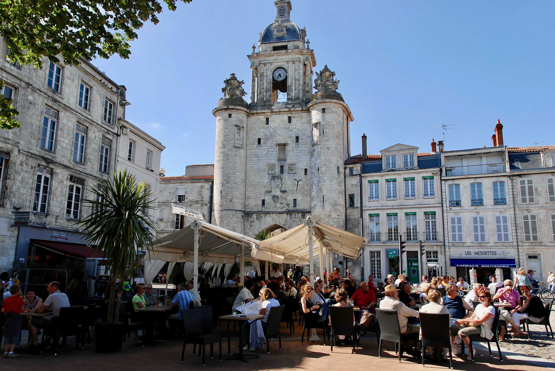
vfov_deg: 48.0
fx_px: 417
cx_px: 278
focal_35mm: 27
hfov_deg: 67.3
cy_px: 186
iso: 200
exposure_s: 1/320
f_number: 9
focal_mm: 18
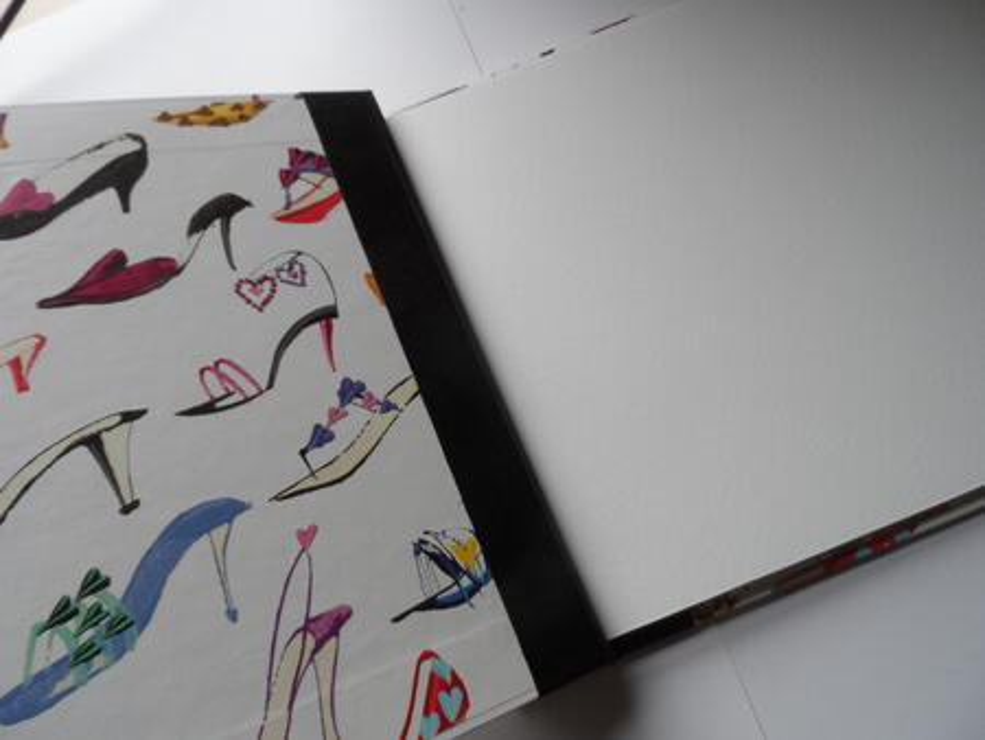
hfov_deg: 71.6
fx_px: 683
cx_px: 492
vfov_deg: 56.9
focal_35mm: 24
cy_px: 370
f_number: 3.2
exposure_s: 1/90
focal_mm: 4
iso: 80
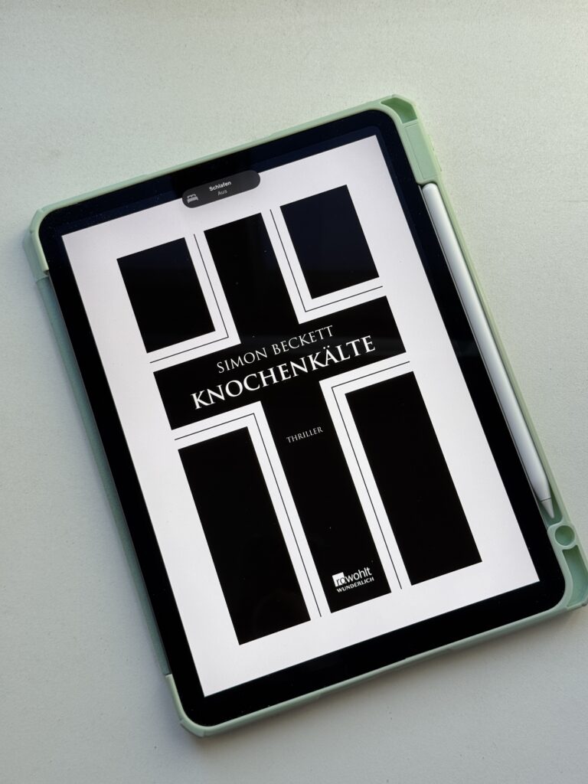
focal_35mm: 48
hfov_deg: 30.3
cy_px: 392
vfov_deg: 39.7
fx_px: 1087
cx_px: 294
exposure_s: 1/161
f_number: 1.78
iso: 50
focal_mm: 6.76
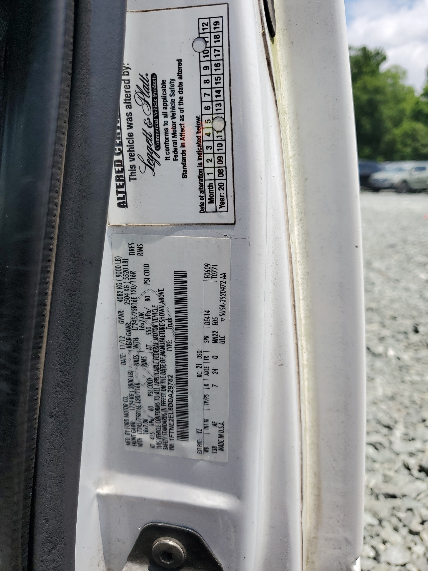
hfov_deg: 51.4
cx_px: 210
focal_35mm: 27
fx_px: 445
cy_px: 280
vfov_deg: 65.3
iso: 50
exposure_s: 1/3333
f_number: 1.5
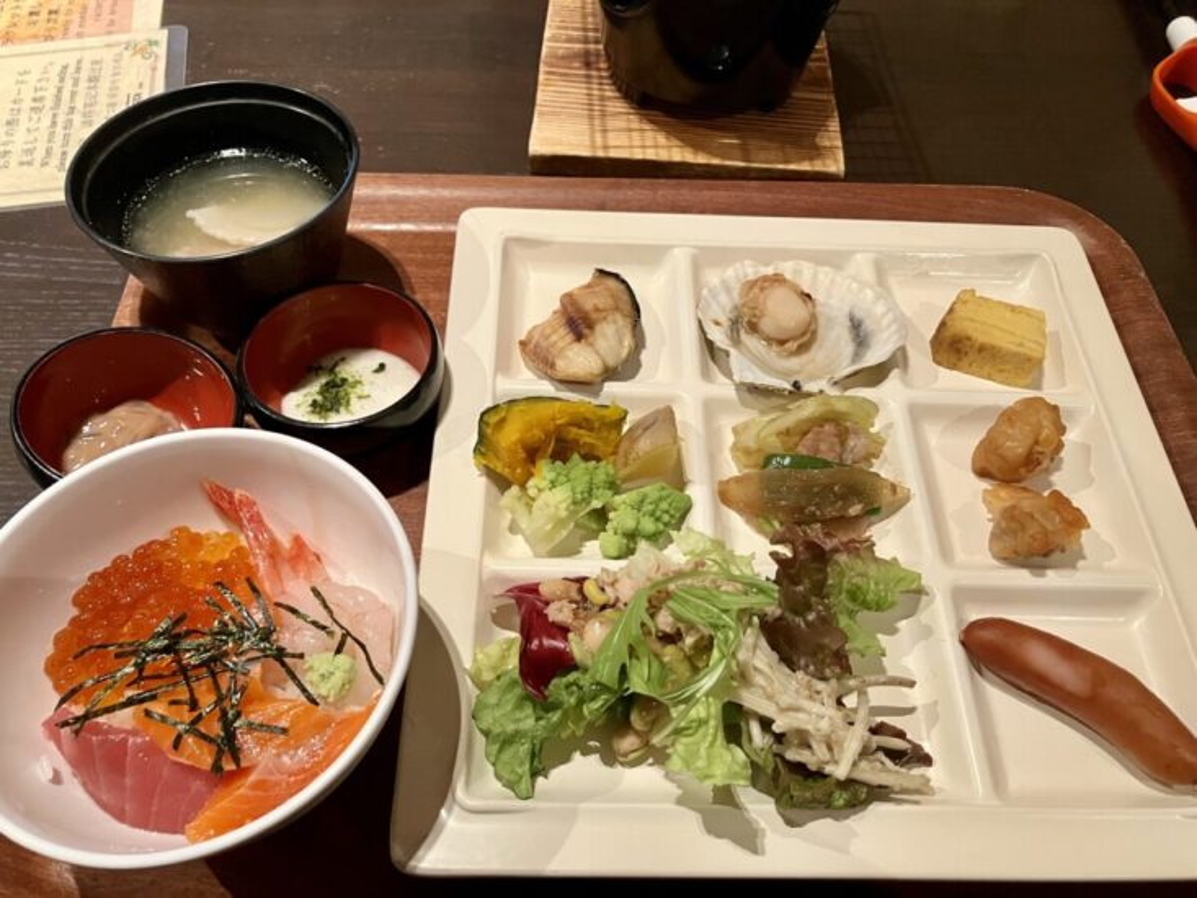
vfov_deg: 49.8
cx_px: 598
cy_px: 449
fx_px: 968
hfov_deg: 63.4
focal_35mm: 28
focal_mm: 3.99
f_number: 1.8
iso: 320
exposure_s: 1/50
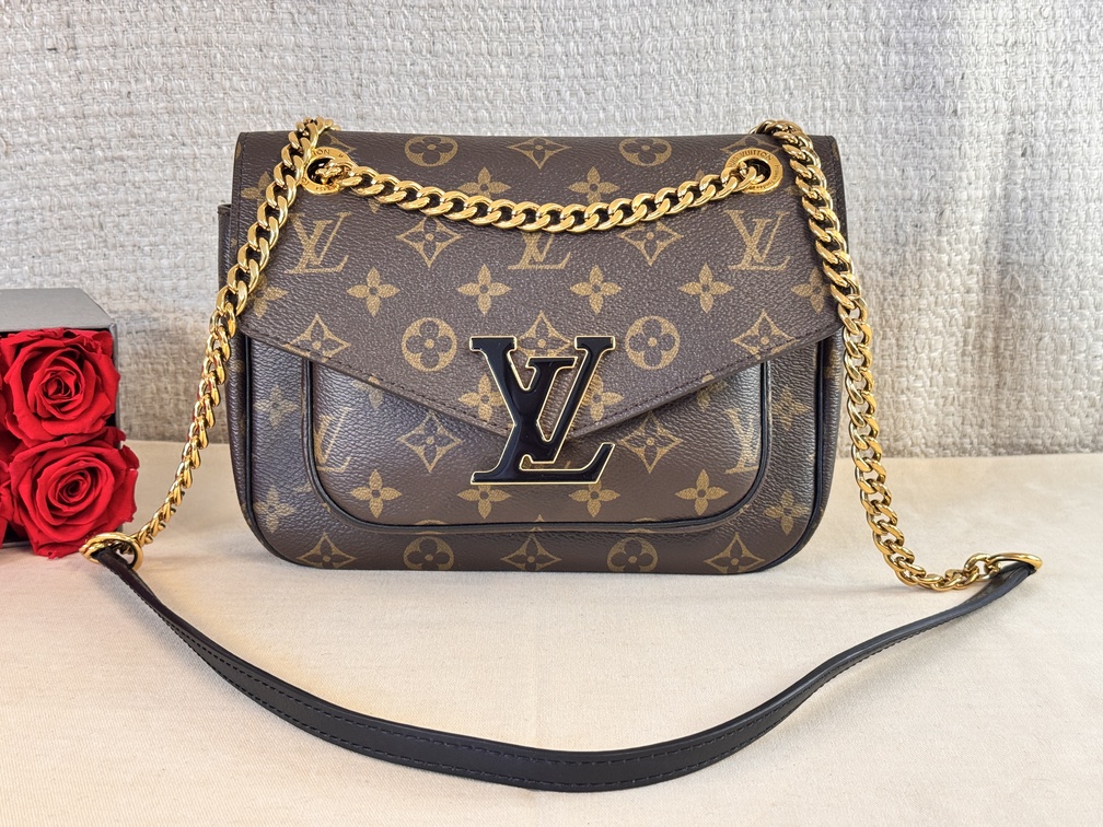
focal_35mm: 48
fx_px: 1529
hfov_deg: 39.7
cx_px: 552
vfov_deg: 30.3
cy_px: 414
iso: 200
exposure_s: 1/53
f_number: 1.78
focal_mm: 6.76
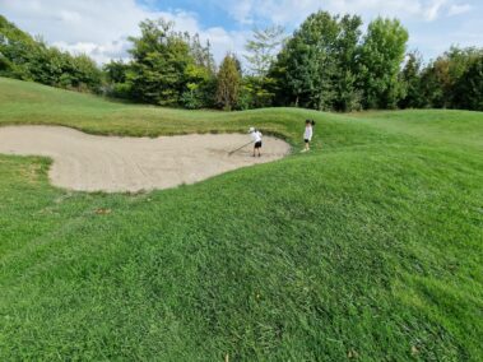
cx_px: 242
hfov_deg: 106.2
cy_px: 181
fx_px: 181
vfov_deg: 89.9
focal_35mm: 13
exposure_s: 1/1552
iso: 50
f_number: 2.2
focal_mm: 2.2
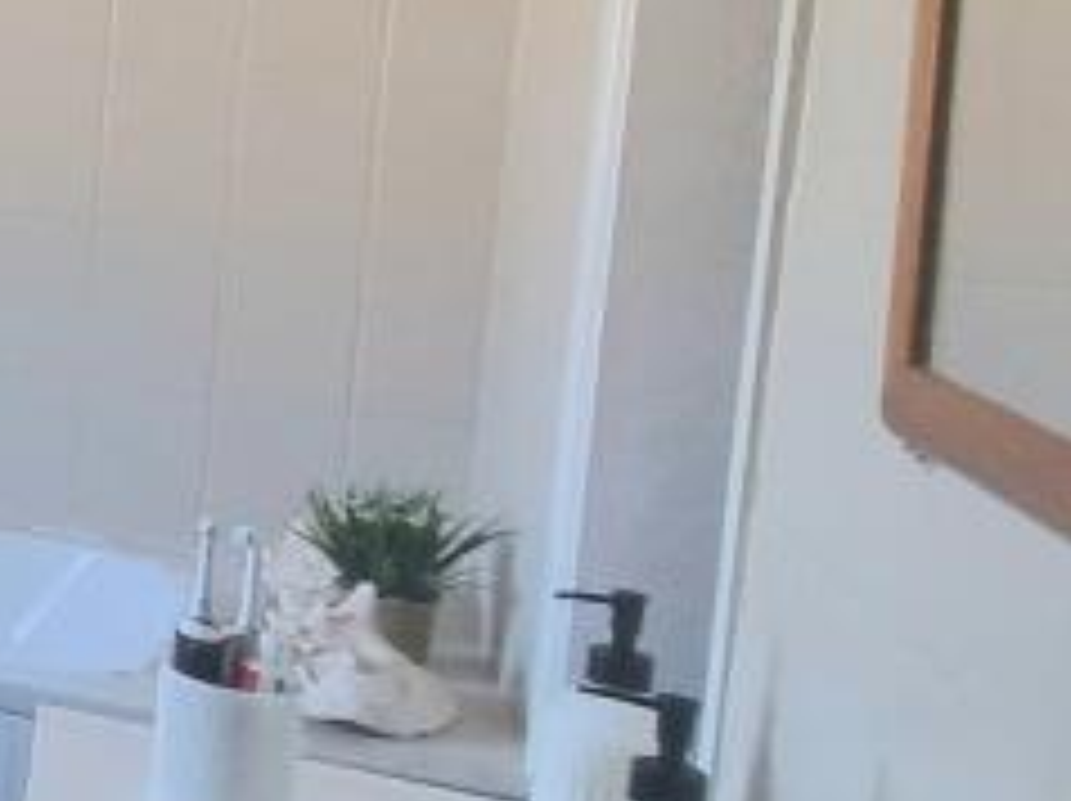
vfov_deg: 25.2
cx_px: -1156
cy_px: 58
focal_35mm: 56
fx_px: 1731
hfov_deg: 18.4
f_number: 2.2
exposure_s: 1/50
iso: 100
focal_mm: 2.2
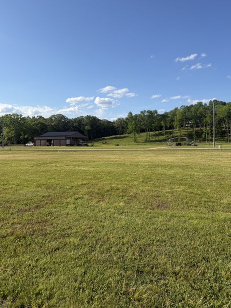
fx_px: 231
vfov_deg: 67.2
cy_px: 143
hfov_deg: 53.1
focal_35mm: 26
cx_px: 118
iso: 80
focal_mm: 6.76
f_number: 1.78
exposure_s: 1/4673
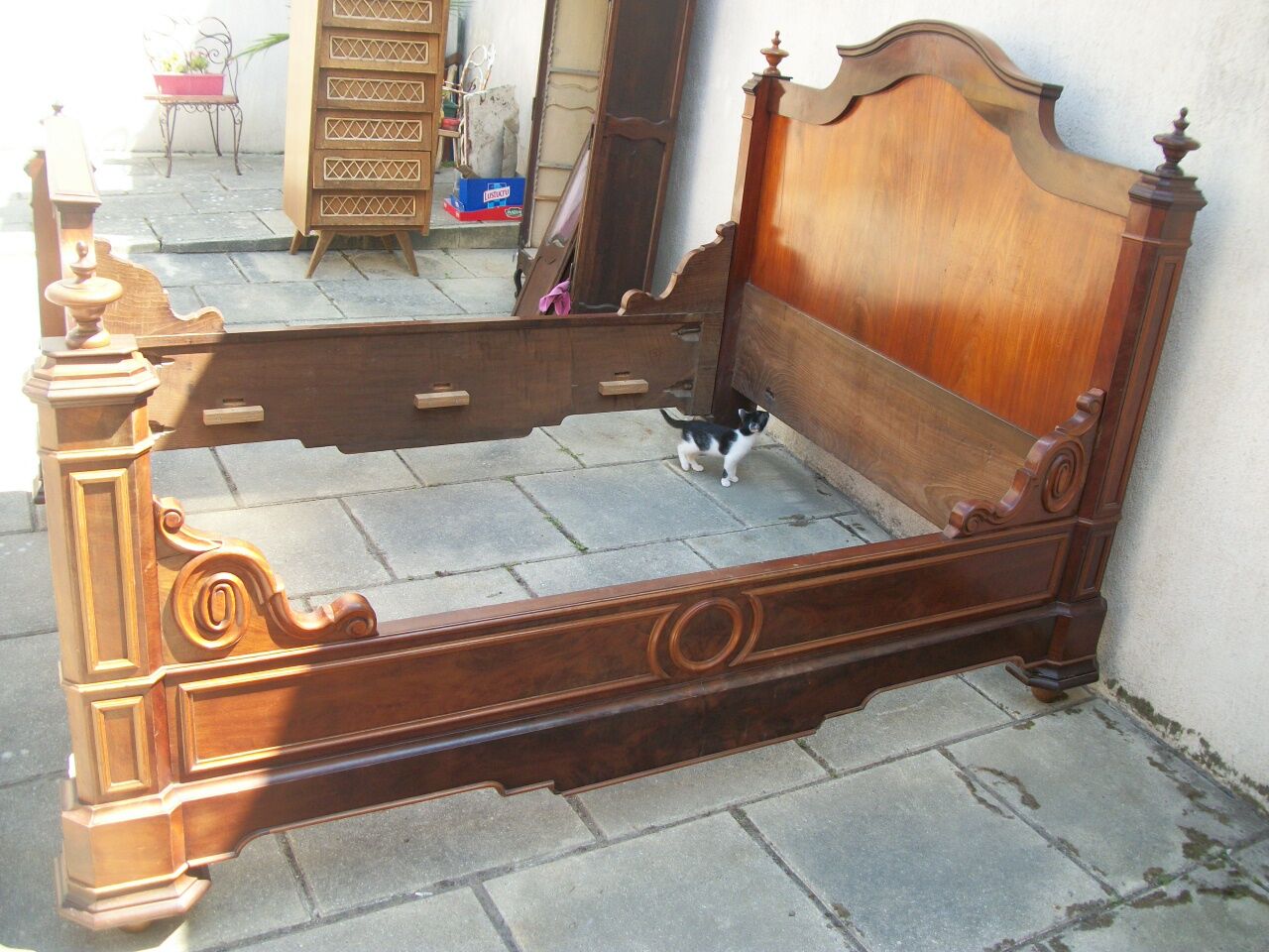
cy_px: 476
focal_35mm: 32
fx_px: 1173
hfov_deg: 56.8
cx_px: 634
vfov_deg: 44.2
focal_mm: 5.7
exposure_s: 1/160
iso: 80
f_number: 2.9
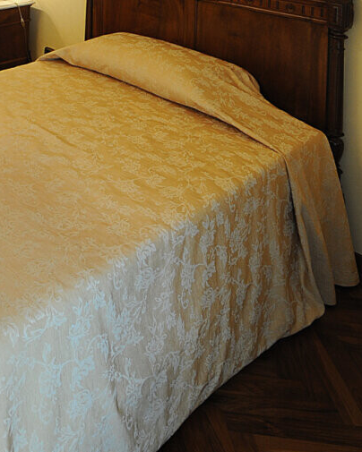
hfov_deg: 32.2
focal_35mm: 40
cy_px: -113
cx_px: -52
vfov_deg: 34.6
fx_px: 536
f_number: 4
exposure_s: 1/50
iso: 800
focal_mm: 14
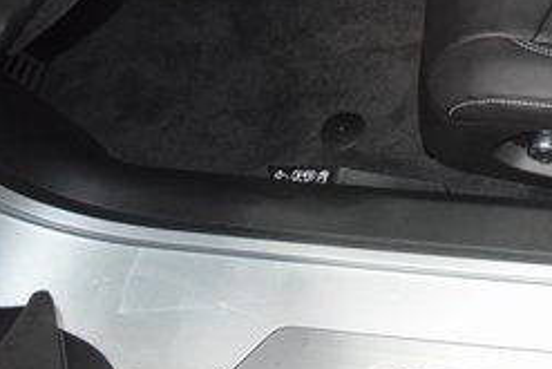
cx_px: 695
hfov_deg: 25.3
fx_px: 1074
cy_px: -73
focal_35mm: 70
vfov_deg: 18.5
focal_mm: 18
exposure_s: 1/125
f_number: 3.5
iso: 2500
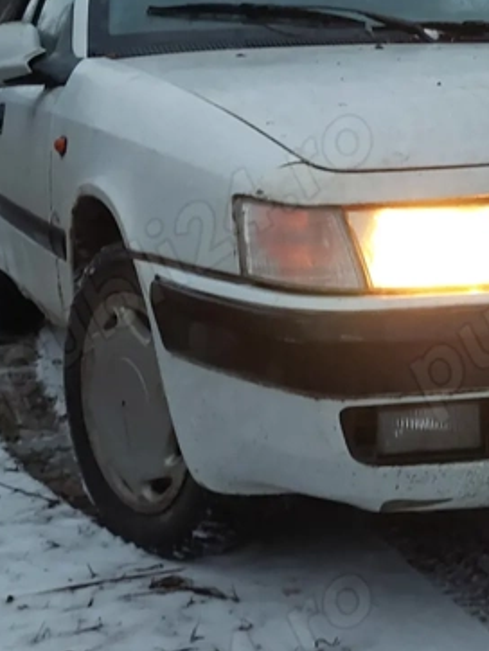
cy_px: 290
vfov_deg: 28.1
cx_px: 388
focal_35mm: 69
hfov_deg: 21.1
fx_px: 1298
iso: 250
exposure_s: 1/50
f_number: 1.8
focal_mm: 5.23
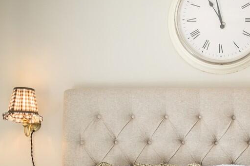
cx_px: 223
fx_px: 486
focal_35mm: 70
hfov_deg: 27.8
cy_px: 128
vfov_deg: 19.3
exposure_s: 1/250
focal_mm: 23
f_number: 1.4
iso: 200
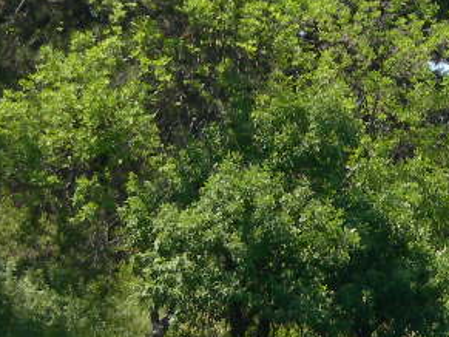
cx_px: 756
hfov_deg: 5.4
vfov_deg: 4.1
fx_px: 4706
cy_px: 294
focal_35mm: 363
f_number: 4.6
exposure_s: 1/214
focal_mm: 21.3
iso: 50
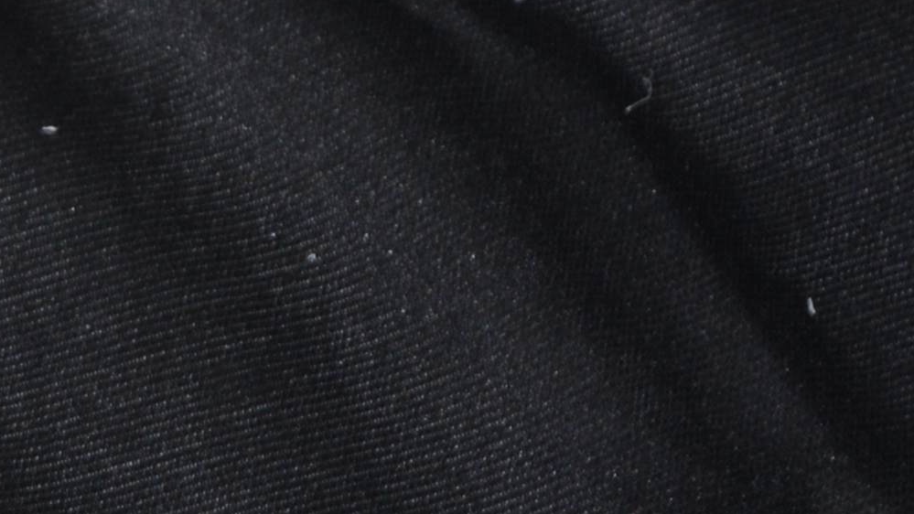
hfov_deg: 4.1
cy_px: -477
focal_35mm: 519
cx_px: -966
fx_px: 12582
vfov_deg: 2.3
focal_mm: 55
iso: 200
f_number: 5.6
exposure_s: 1/125
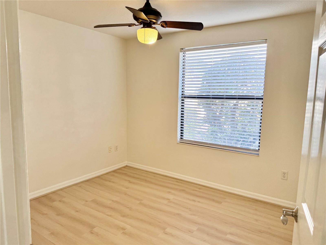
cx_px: 163
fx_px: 226
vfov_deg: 56.8
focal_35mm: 24
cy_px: 122
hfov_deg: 71.6
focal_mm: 6.76
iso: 125
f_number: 1.78
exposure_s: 1/120
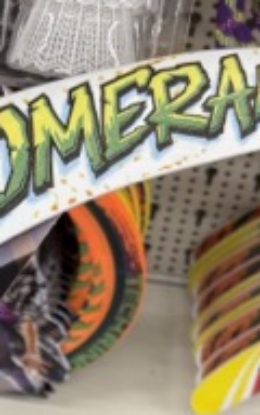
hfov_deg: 13.9
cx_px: -26
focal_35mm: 92
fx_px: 1043
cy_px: 488
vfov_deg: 21.1
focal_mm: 5.96
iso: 80
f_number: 1.6
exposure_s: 1/114
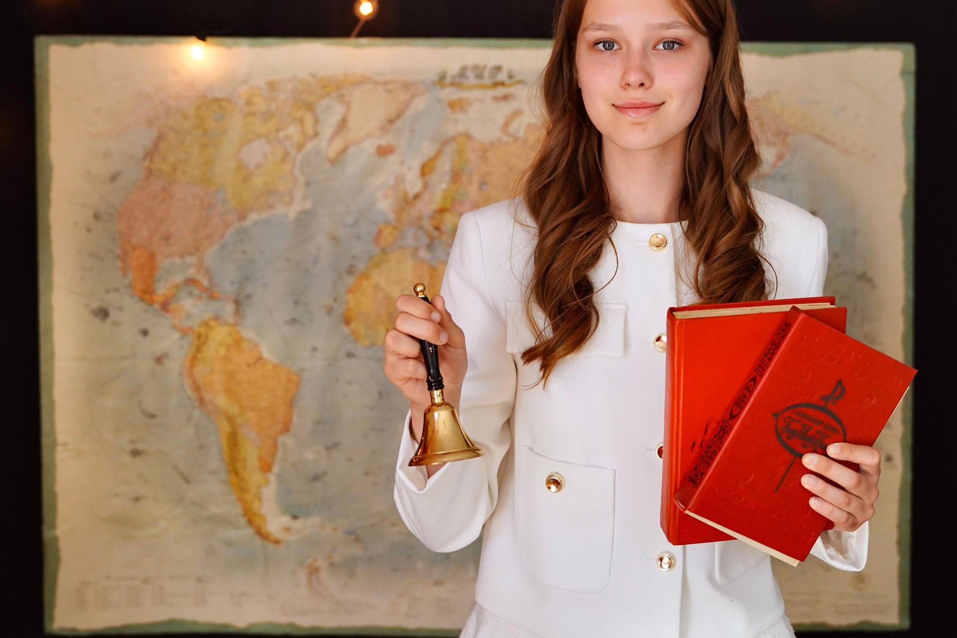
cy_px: 273
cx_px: 432
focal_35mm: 44
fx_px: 1170
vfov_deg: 30.5
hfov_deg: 44.4
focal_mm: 34.8
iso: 2000
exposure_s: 1/1250
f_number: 2.8
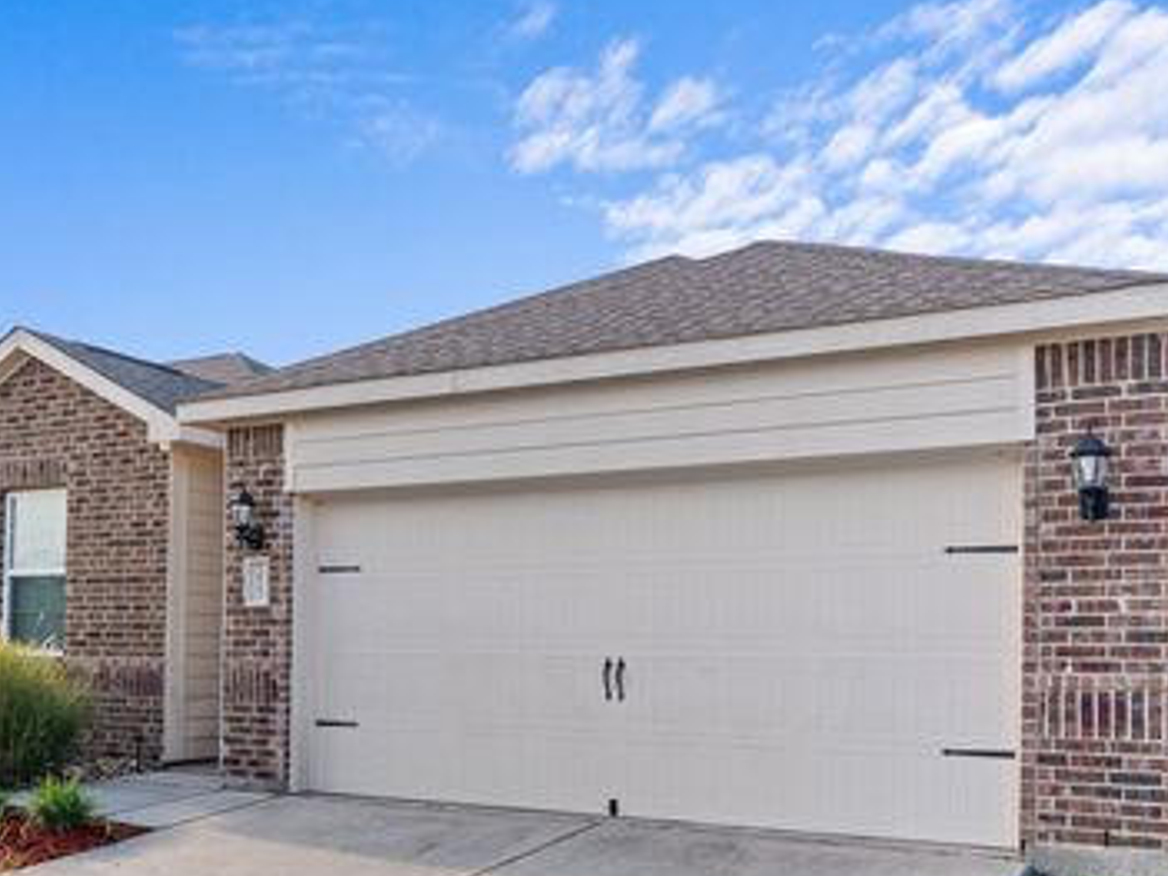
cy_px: 515
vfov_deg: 38.5
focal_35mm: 37
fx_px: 1248
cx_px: 473
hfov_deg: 49.9
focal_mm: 18
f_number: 2.8
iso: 125
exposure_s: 1/250
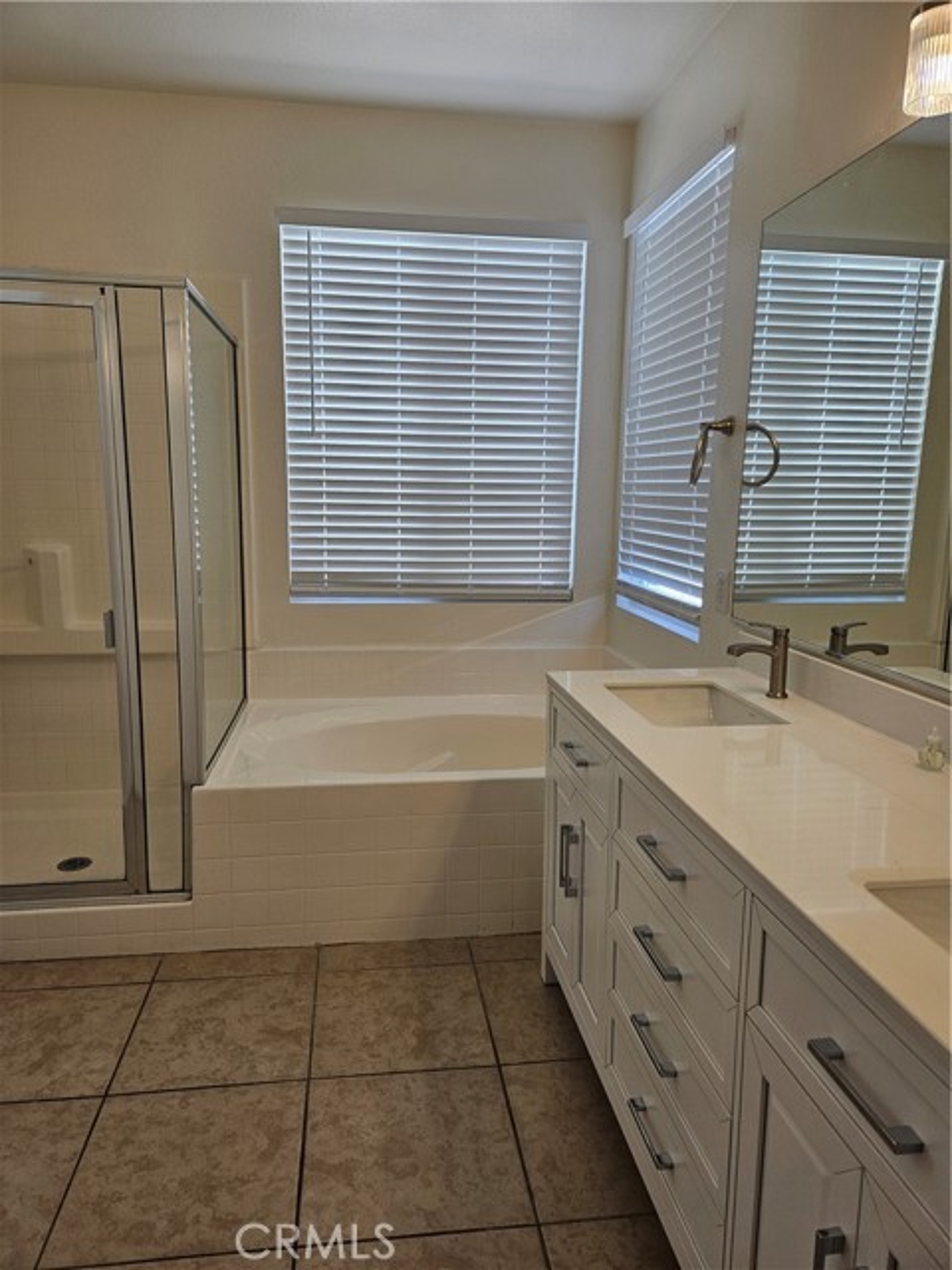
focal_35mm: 23
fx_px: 843
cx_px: 476
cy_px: 635
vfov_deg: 73.9
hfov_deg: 58.9
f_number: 1.8
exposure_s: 1/120
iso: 40
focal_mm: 5.4
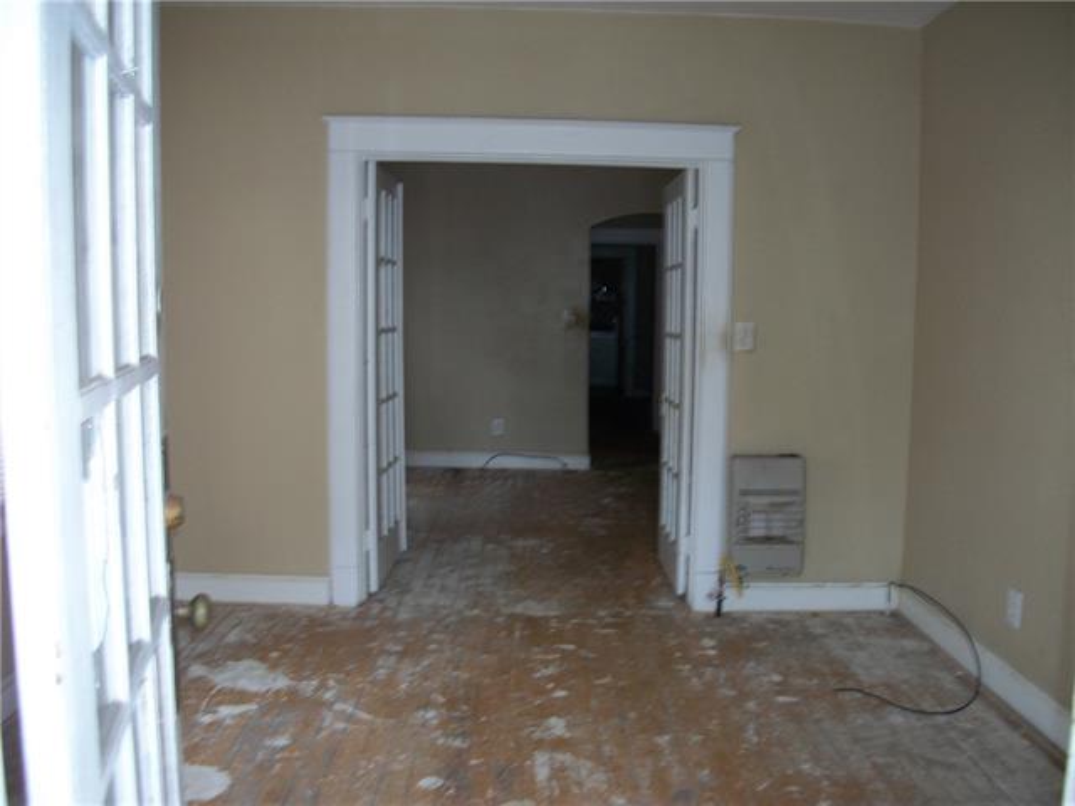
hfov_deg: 56.8
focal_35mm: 32
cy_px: 403
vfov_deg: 44.2
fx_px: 994
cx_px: 538
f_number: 2.9
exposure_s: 1/30
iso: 80
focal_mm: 5.7
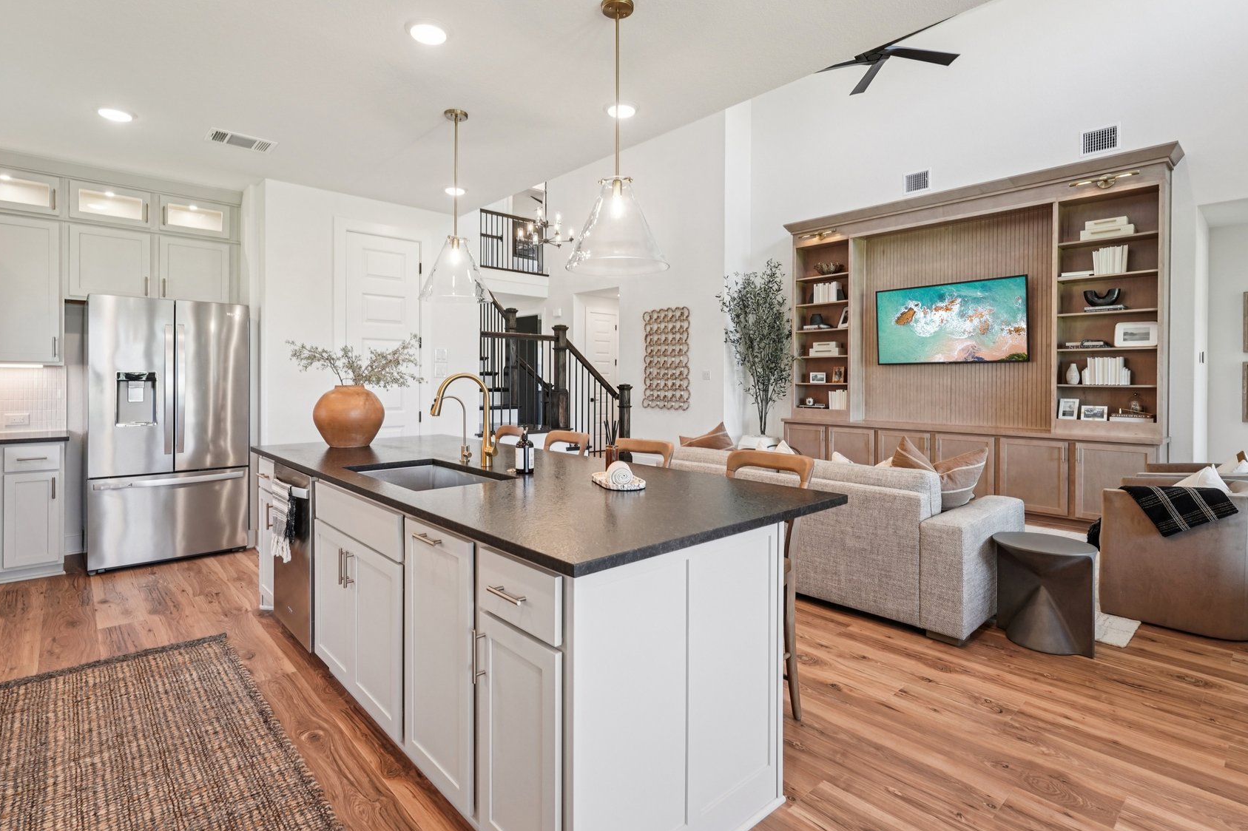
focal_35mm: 17
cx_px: 611
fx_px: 589
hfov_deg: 93.3
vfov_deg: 70.3
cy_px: 386
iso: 400
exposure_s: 1/30
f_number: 8
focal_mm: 14
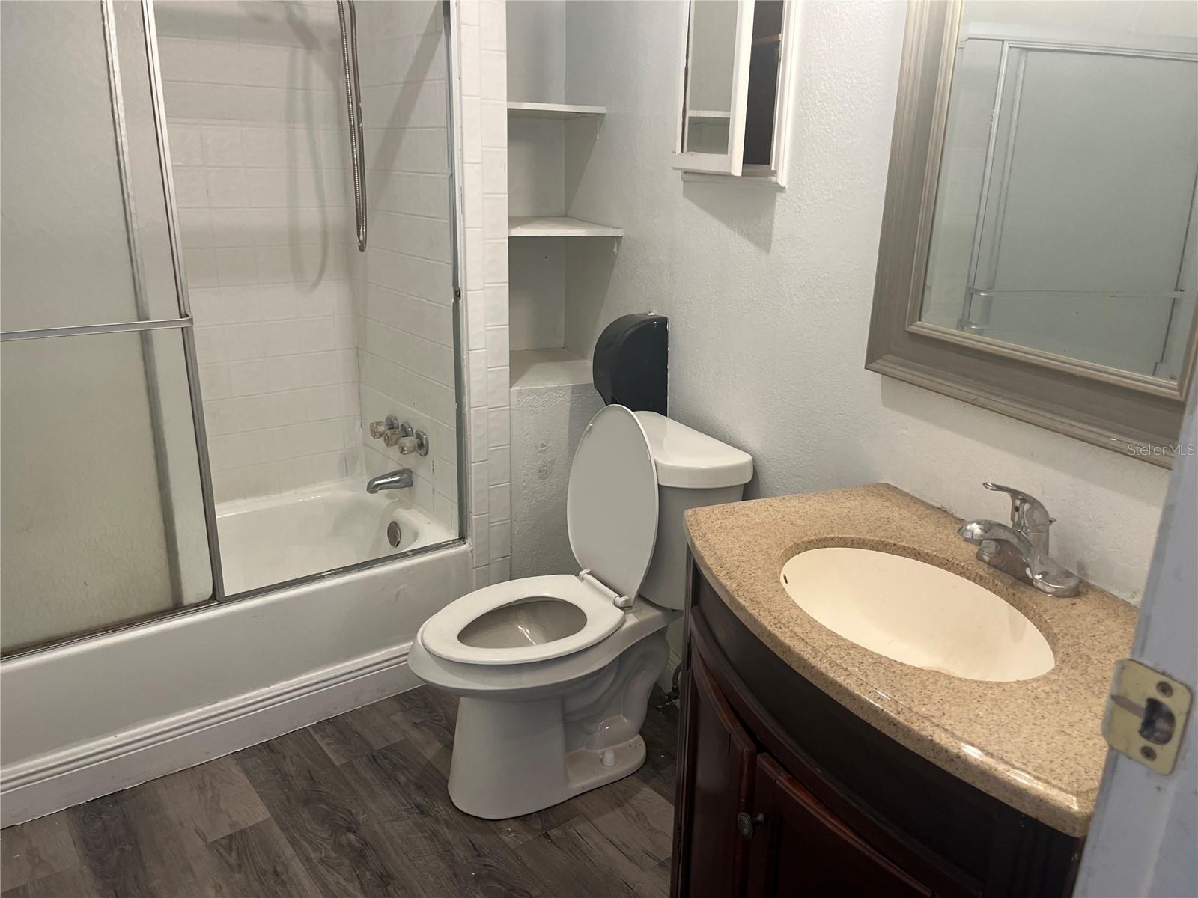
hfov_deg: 67.3
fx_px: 900
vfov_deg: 53.1
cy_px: 449
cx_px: 599
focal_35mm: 26
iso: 125
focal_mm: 5.1
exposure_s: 1/120
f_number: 1.6
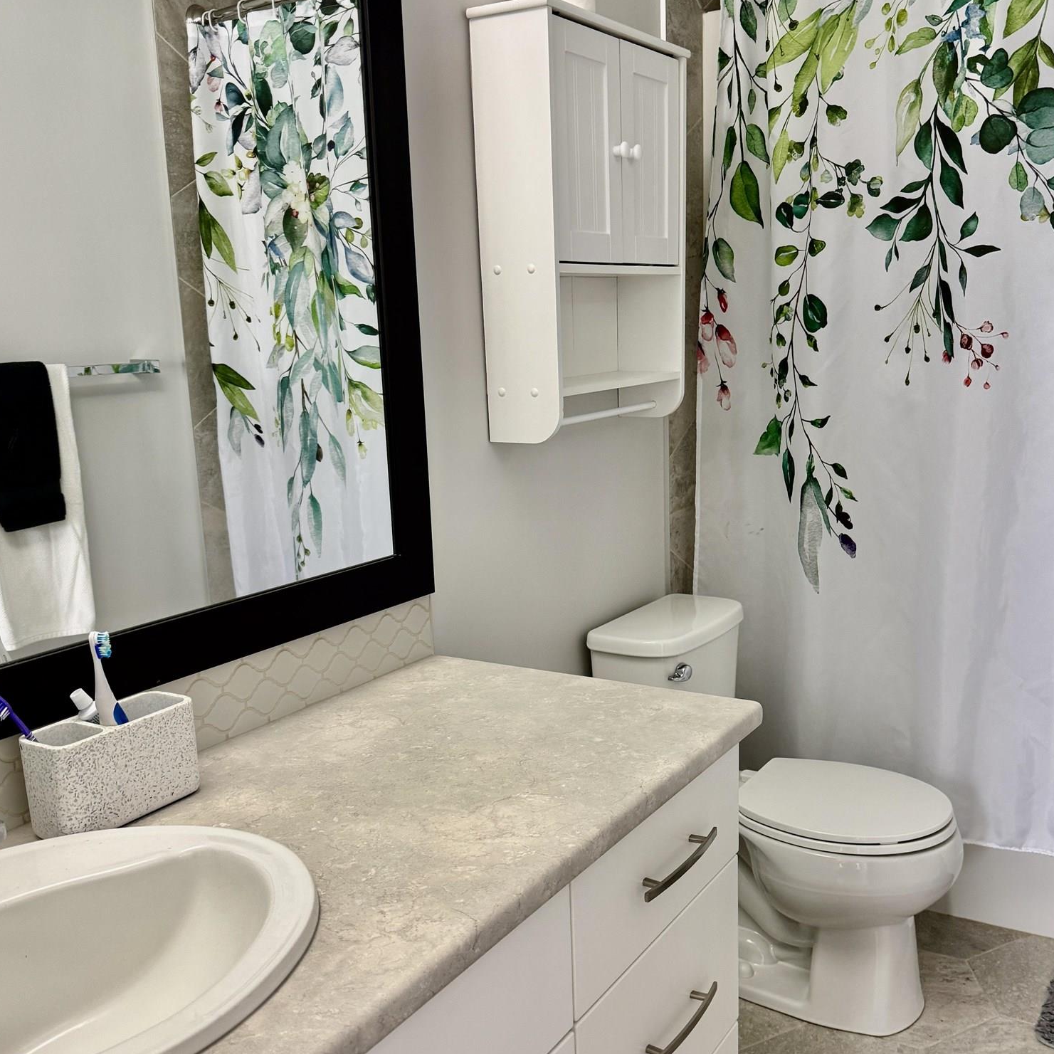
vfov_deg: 49.5
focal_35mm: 33
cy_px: 612
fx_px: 1137
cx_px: 583
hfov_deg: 49.7
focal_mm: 6.76
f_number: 1.78
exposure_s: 1/60
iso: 200
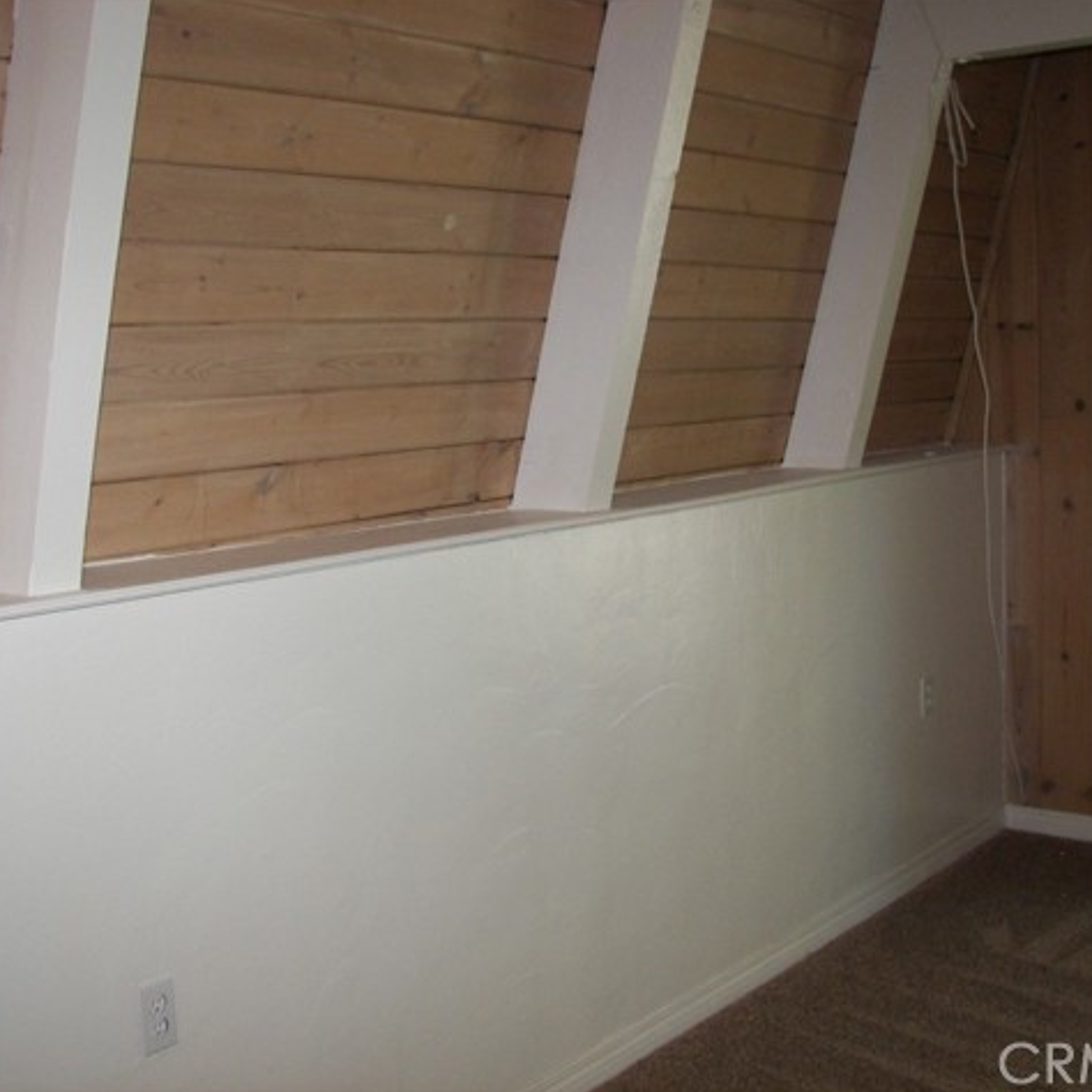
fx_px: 1535
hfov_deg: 39.1
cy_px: 544
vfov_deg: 39.2
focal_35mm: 43
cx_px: 488
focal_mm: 6
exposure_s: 1/30
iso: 100
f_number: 2.8
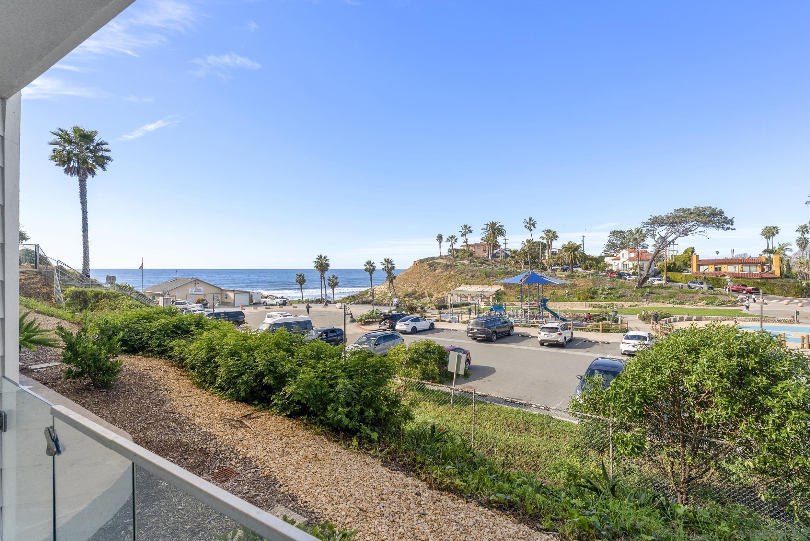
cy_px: 270
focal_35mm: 16
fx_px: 360
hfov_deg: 96.7
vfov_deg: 73.8
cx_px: 405
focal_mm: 16
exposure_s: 1/400
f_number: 8
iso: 500
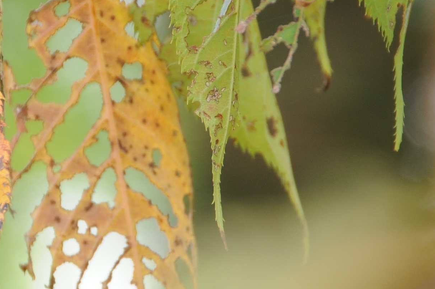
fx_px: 15979
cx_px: 67
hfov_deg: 1.6
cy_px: 163
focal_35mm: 1324
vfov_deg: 1.0
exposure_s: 1/60
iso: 200
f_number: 6.3
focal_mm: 250
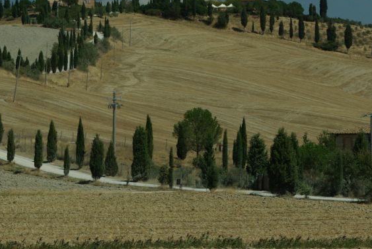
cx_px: 122
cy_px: 138
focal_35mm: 234
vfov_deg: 5.9
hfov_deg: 8.8
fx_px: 2425
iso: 100
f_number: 8
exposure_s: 1/125
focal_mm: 55
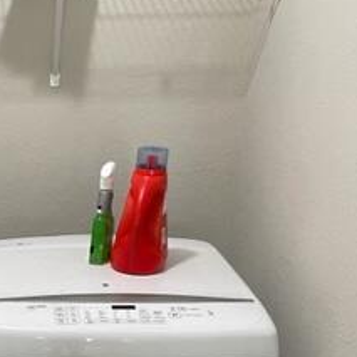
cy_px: 391
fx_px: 805
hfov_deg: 23.1
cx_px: -60
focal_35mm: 69
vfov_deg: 23.5
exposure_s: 1/60
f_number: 1.6
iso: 200
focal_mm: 4.2
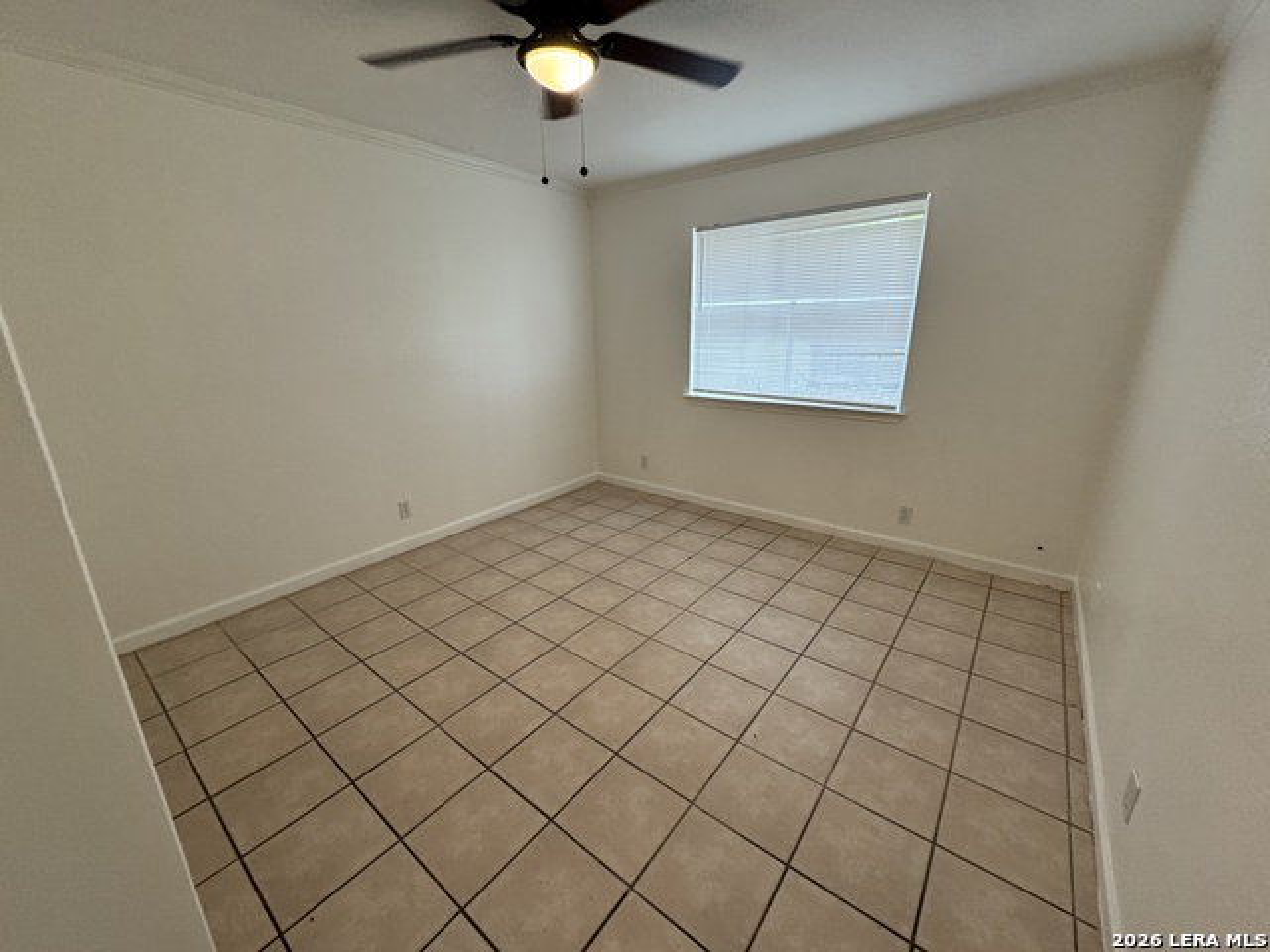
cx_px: 635
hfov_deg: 102.1
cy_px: 476
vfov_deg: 85.7
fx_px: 514
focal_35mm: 14
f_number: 2.2
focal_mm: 2.22
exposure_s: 1/60
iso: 160
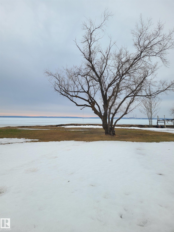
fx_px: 174
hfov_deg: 53.1
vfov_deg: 67.3
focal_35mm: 26
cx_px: 87
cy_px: 116
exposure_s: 1/276
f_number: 1.8
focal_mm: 5.4
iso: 40
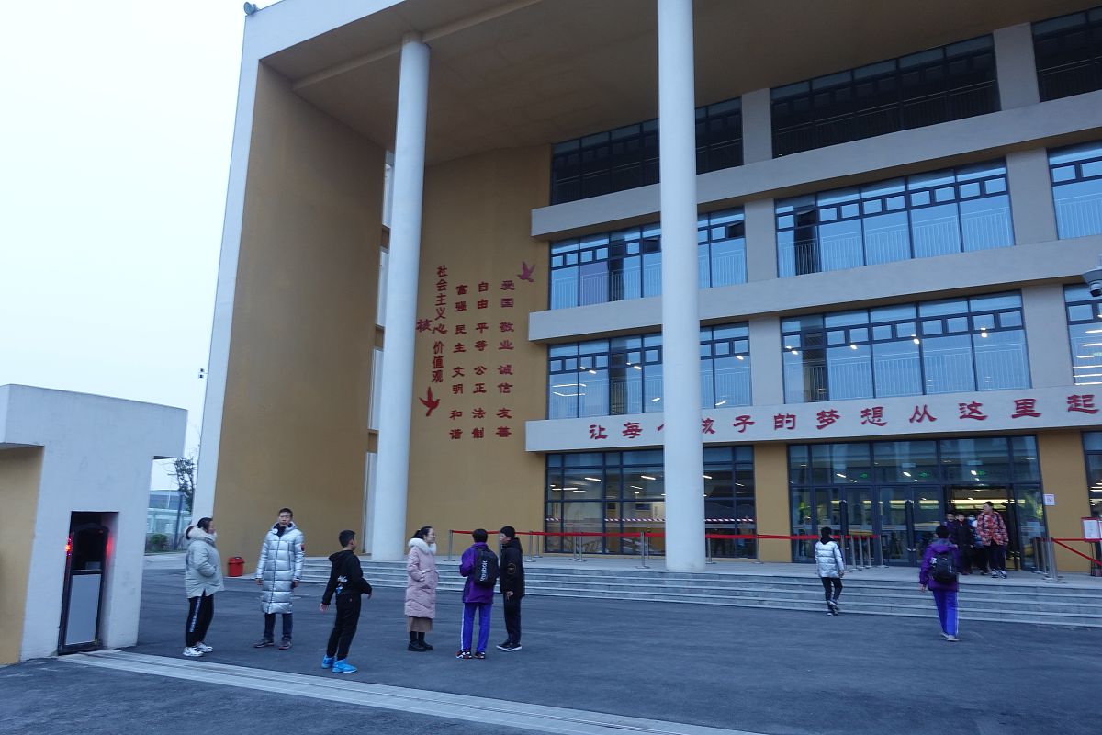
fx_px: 796
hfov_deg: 69.4
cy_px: 368
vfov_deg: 49.6
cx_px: 551
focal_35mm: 26
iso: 320
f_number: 6.3
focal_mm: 9.47
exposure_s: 1/20
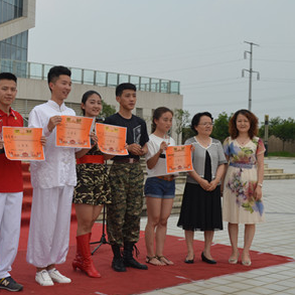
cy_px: 137
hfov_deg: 25.9
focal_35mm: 65
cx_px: 45
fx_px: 627
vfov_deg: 26.5
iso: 100
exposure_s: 1/180
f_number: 8
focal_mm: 30
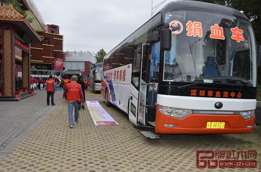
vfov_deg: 41.5
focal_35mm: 32
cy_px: 86
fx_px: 228
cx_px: 130
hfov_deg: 59.6
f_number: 9
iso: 800
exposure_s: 1/250
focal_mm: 21
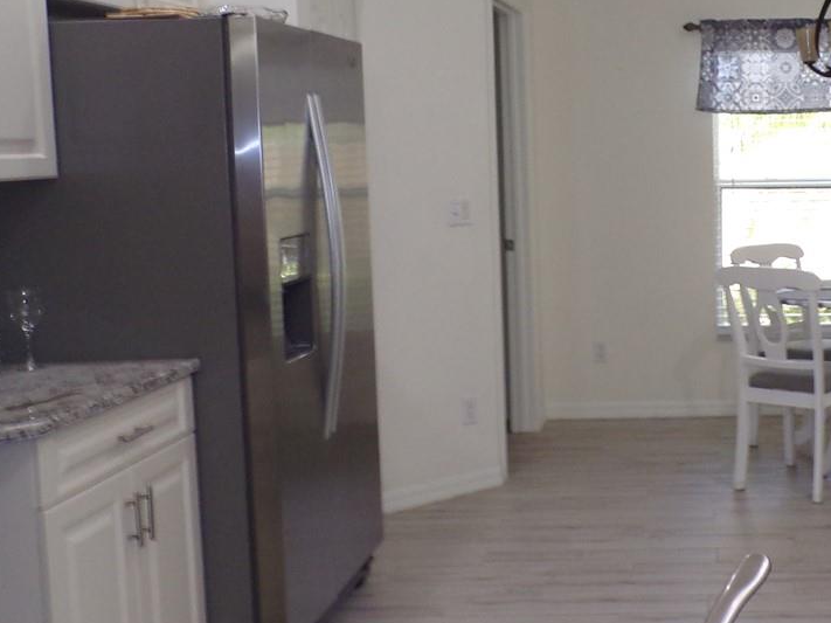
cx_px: 721
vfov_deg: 26.9
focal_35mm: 54
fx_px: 1296
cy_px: 229
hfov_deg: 33.9
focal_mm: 4.3
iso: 160
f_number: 3
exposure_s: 1/34
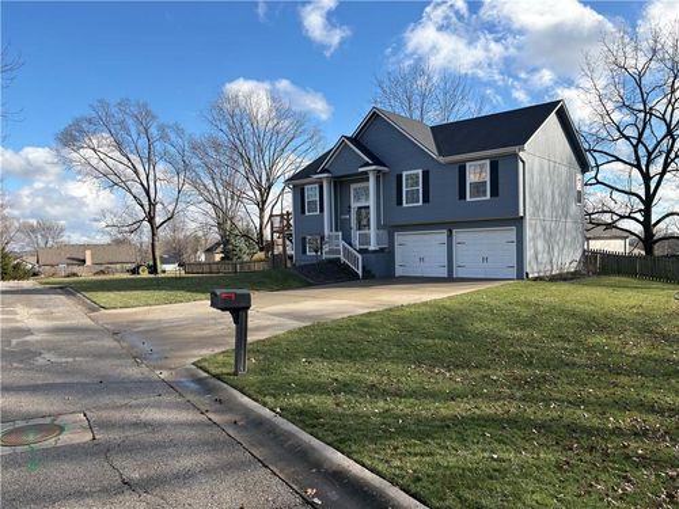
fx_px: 510
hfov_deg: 67.3
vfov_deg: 53.1
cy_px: 254
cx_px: 340
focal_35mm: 26
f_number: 1.6
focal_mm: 5.96
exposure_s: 1/2075
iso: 50
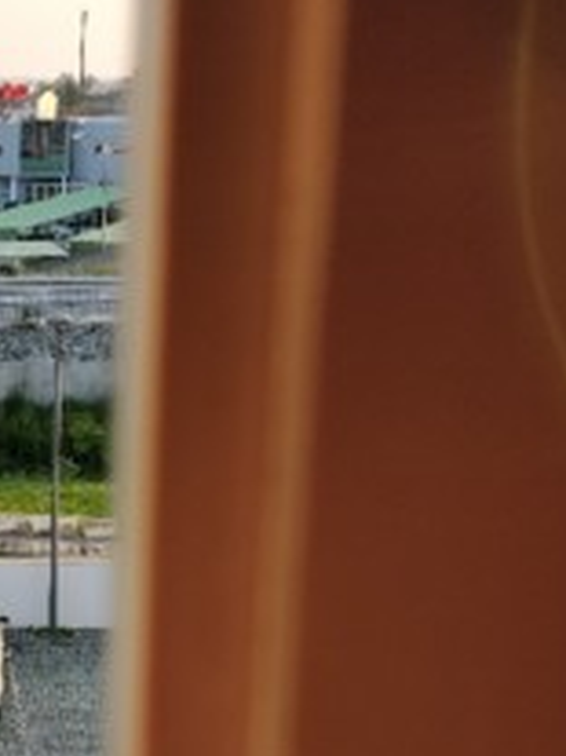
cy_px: 486
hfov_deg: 23.4
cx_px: -79
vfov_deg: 33.0
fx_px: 1266
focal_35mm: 58
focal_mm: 4.1
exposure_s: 1/406
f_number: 1.7
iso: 320
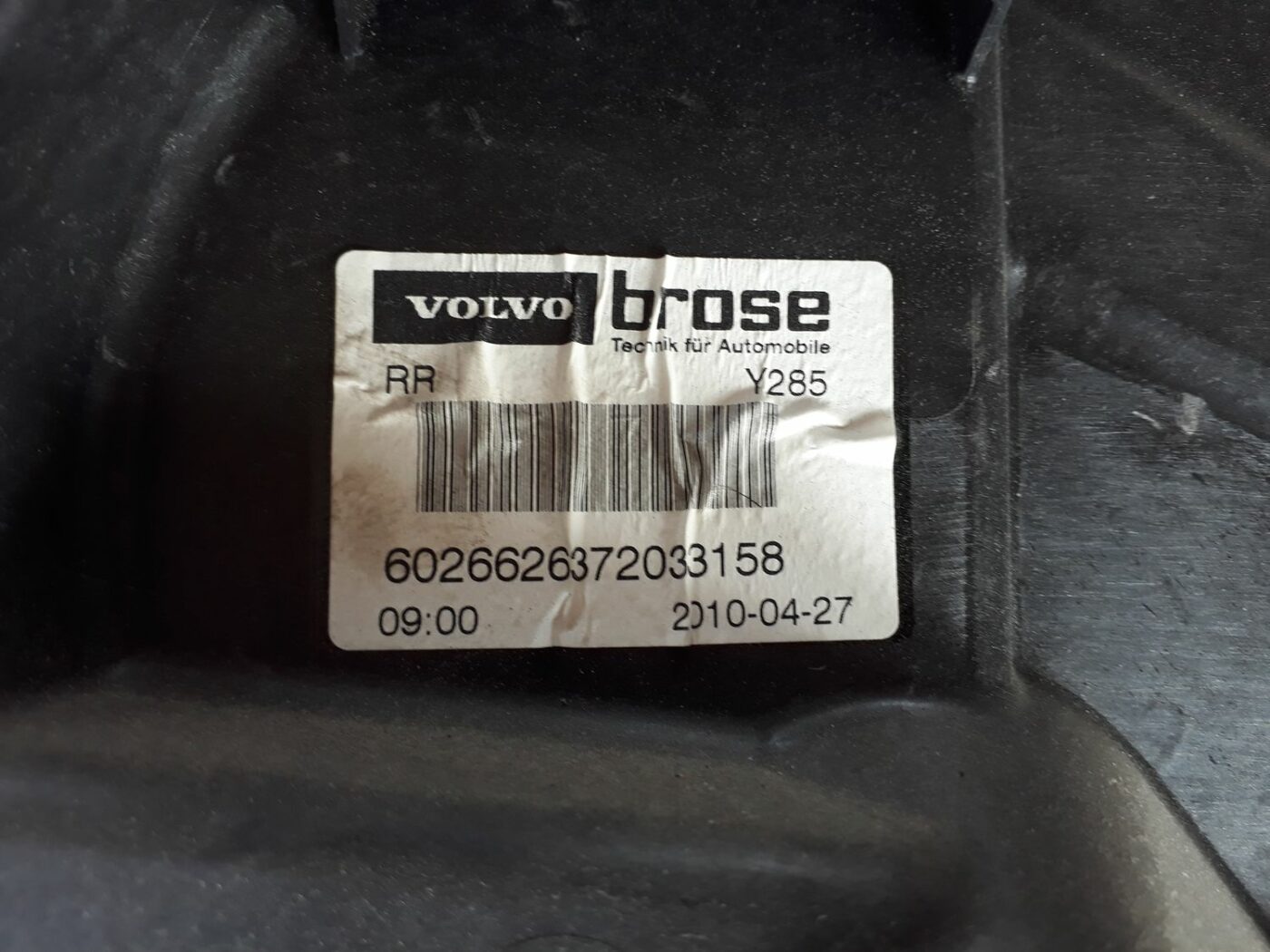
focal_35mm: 27
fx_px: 991
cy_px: 476
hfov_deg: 65.3
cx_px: 635
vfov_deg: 51.4
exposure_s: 1/33
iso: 64
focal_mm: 3.6
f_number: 1.9
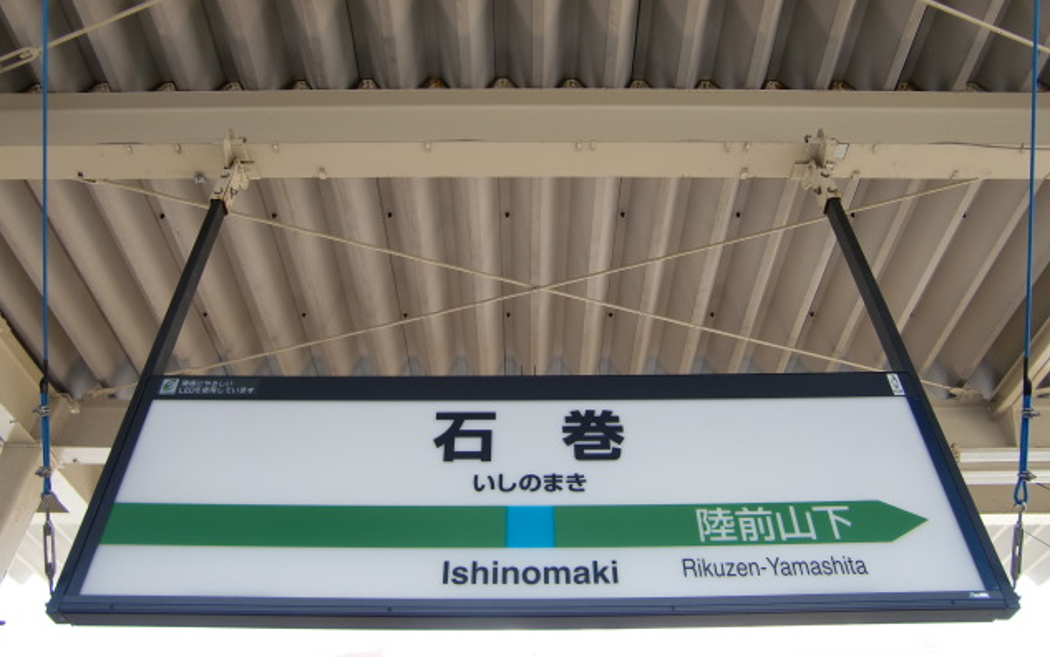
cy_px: 280
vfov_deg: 41.8
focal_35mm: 30
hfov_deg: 62.9
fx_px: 859
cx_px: 524
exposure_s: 1/200
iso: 64
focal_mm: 4.9
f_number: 2.6
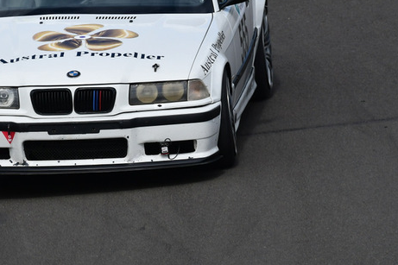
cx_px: 89
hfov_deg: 2.1
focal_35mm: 990
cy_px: 47
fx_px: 10940
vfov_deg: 1.4
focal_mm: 380
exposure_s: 1/640
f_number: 10
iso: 320
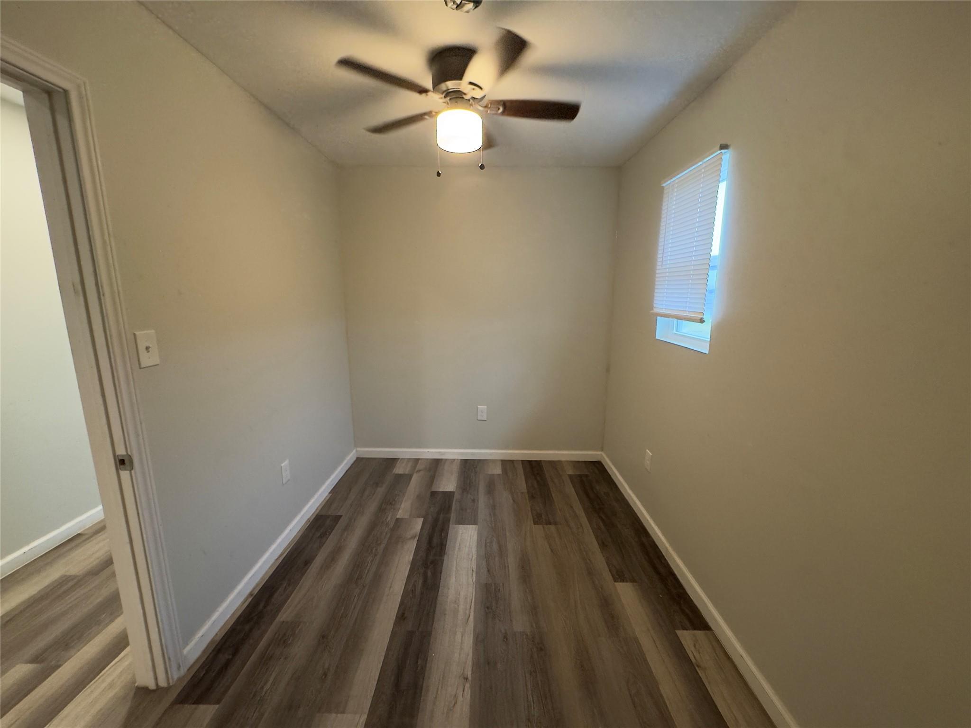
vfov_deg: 85.7
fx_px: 393
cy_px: 364
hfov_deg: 102.1
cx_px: 486
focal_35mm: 14
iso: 400
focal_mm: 2.22
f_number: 2.2
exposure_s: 1/60
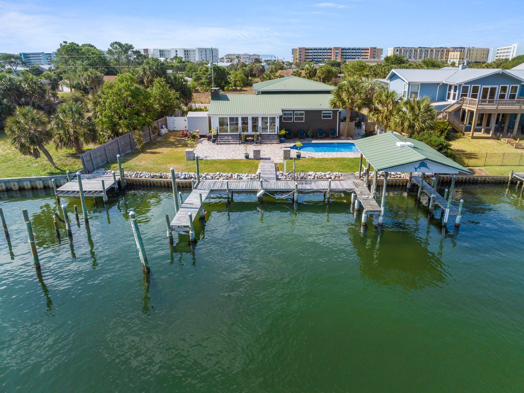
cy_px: 196
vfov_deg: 56.8
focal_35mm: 24
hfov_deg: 71.6
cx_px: 262
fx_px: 363
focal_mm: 12.29
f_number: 2.8
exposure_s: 1/2000
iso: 190
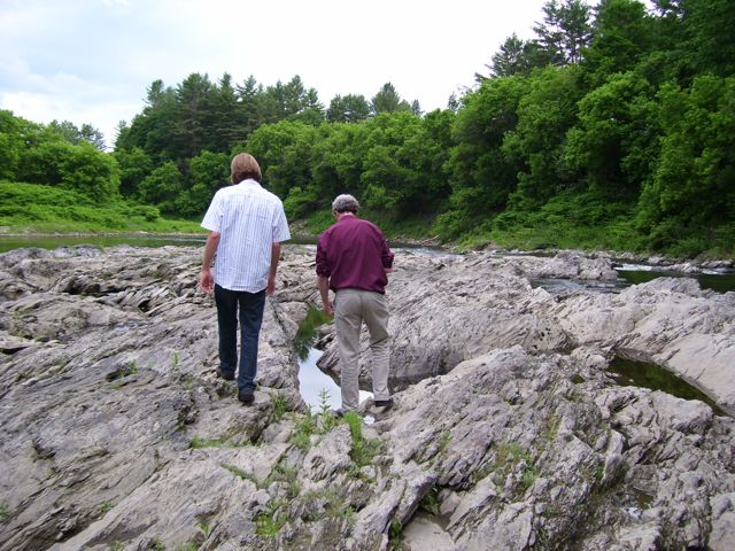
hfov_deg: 50.1
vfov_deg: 38.7
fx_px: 786
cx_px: 368
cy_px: 276
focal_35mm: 37
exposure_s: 1/350
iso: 80
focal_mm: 6
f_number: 2.7
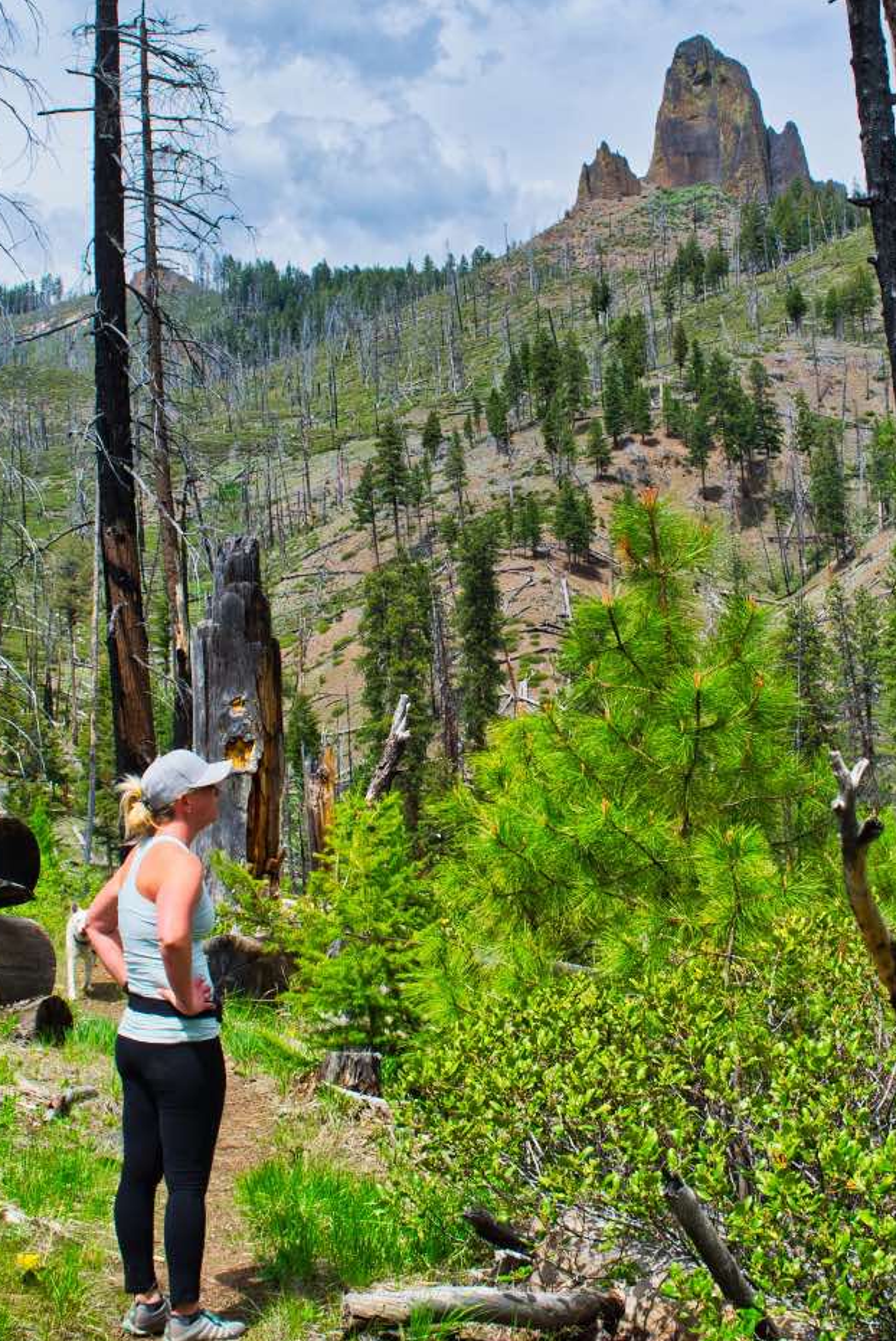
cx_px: 511
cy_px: 560
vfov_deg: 29.7
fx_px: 2521
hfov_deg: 20.1
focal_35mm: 68
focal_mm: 35
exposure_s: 1/500
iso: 320
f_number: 11
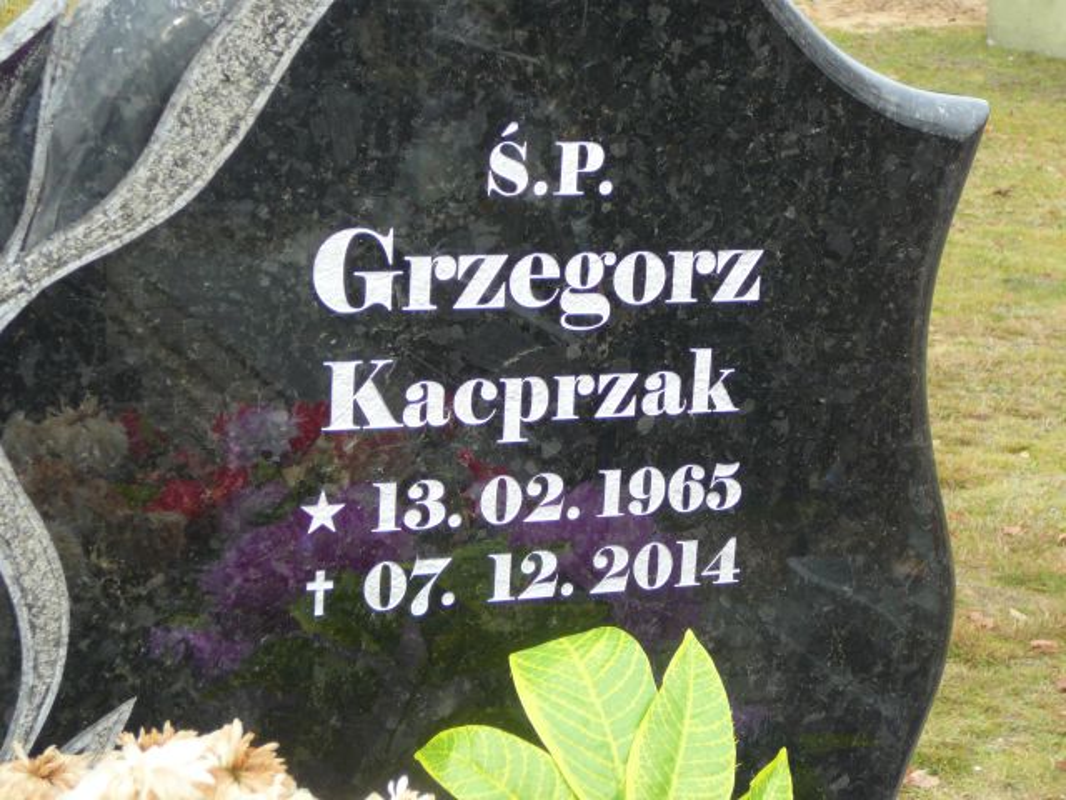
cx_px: 533
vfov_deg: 19.1
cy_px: 400
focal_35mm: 77
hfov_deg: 25.3
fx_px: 2371
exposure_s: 1/60
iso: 100
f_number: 3.7
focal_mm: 11.5
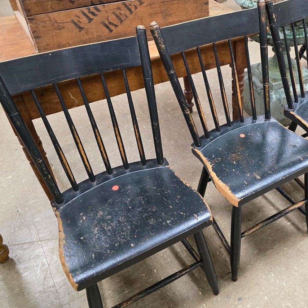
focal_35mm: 36
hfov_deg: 43.6
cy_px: 136
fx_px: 362
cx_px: 253
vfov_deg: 46.0
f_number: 1.7
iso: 800
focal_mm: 6.3
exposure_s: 1/120
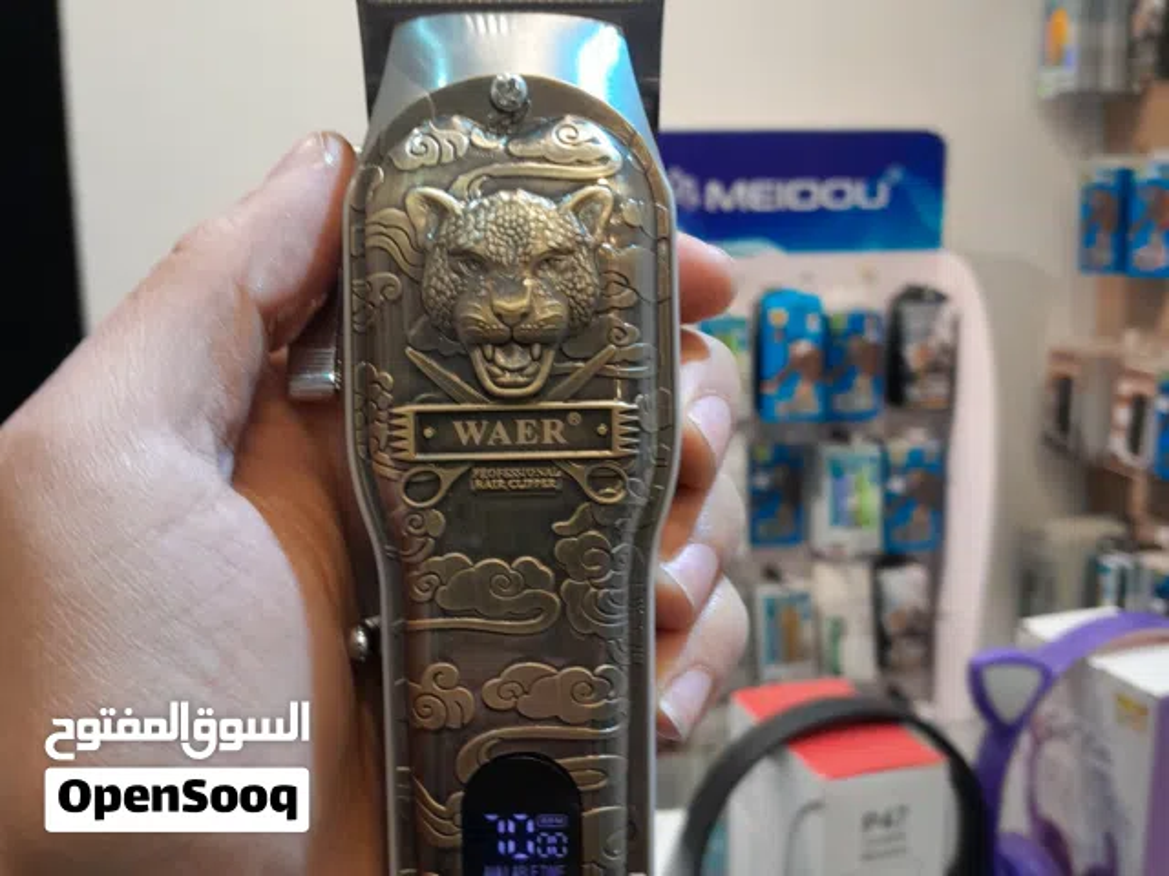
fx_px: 878
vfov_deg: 53.1
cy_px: 438
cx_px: 584
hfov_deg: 67.3
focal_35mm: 26
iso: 64
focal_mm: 3.98
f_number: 1.8
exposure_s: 1/50
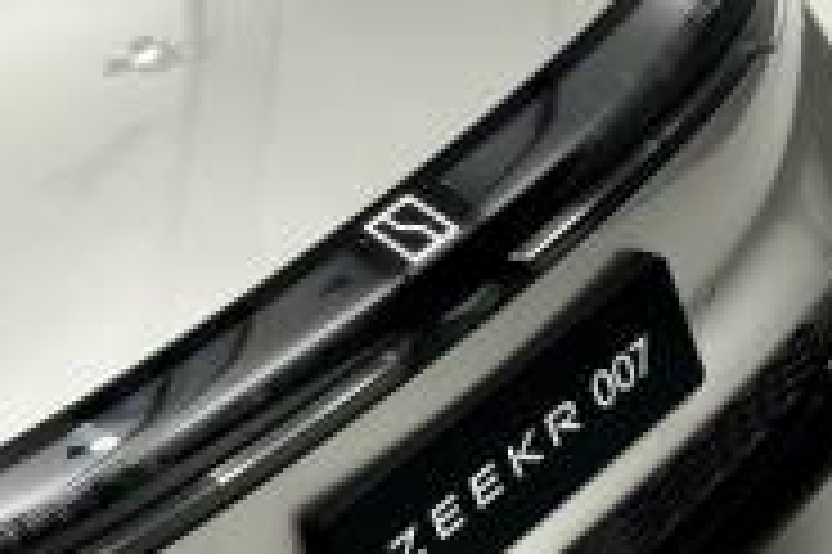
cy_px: 365
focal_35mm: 118
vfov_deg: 11.6
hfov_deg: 16.6
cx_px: -166
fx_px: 2725
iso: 80
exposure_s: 1/289
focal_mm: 6.86
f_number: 1.78
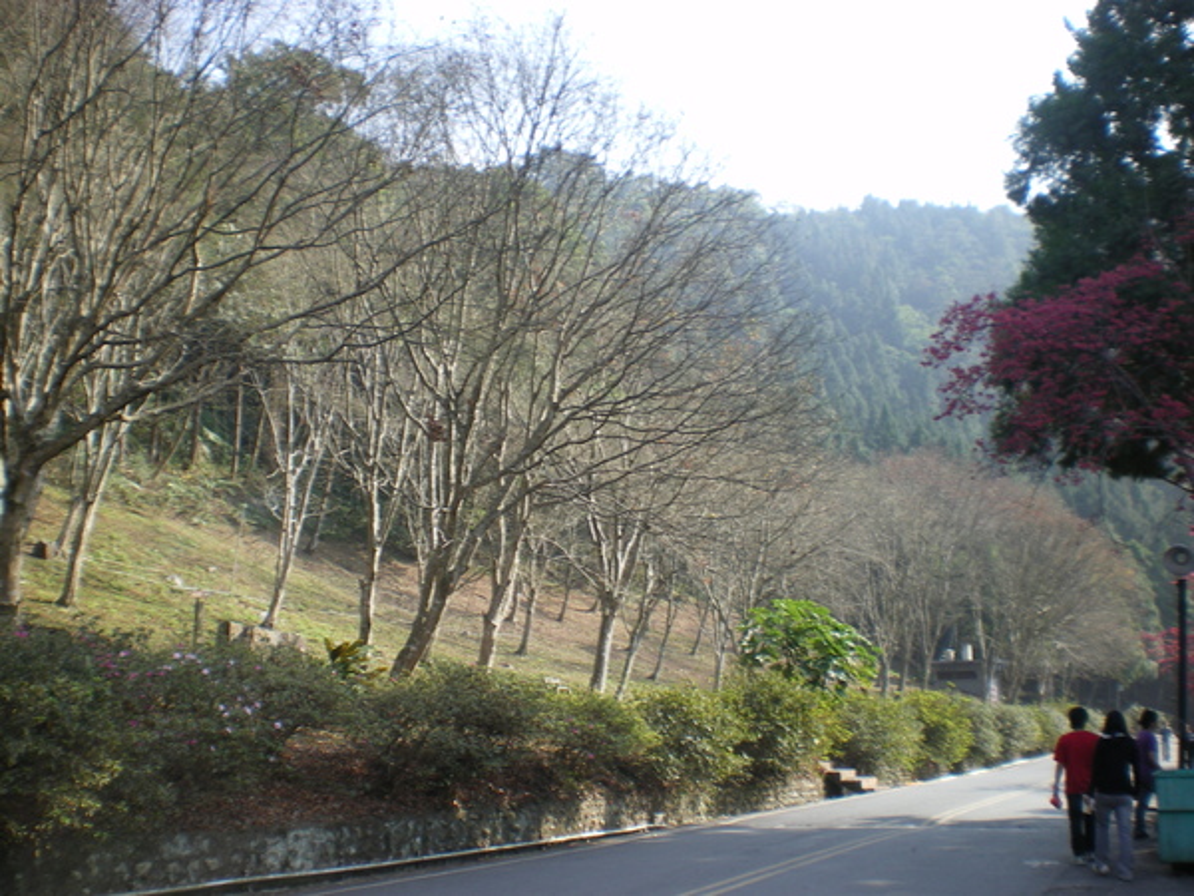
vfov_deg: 39.7
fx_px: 1242
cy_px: 448
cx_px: 597
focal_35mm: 36
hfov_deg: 51.4
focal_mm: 6.3
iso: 50
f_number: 4.6
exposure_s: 1/100
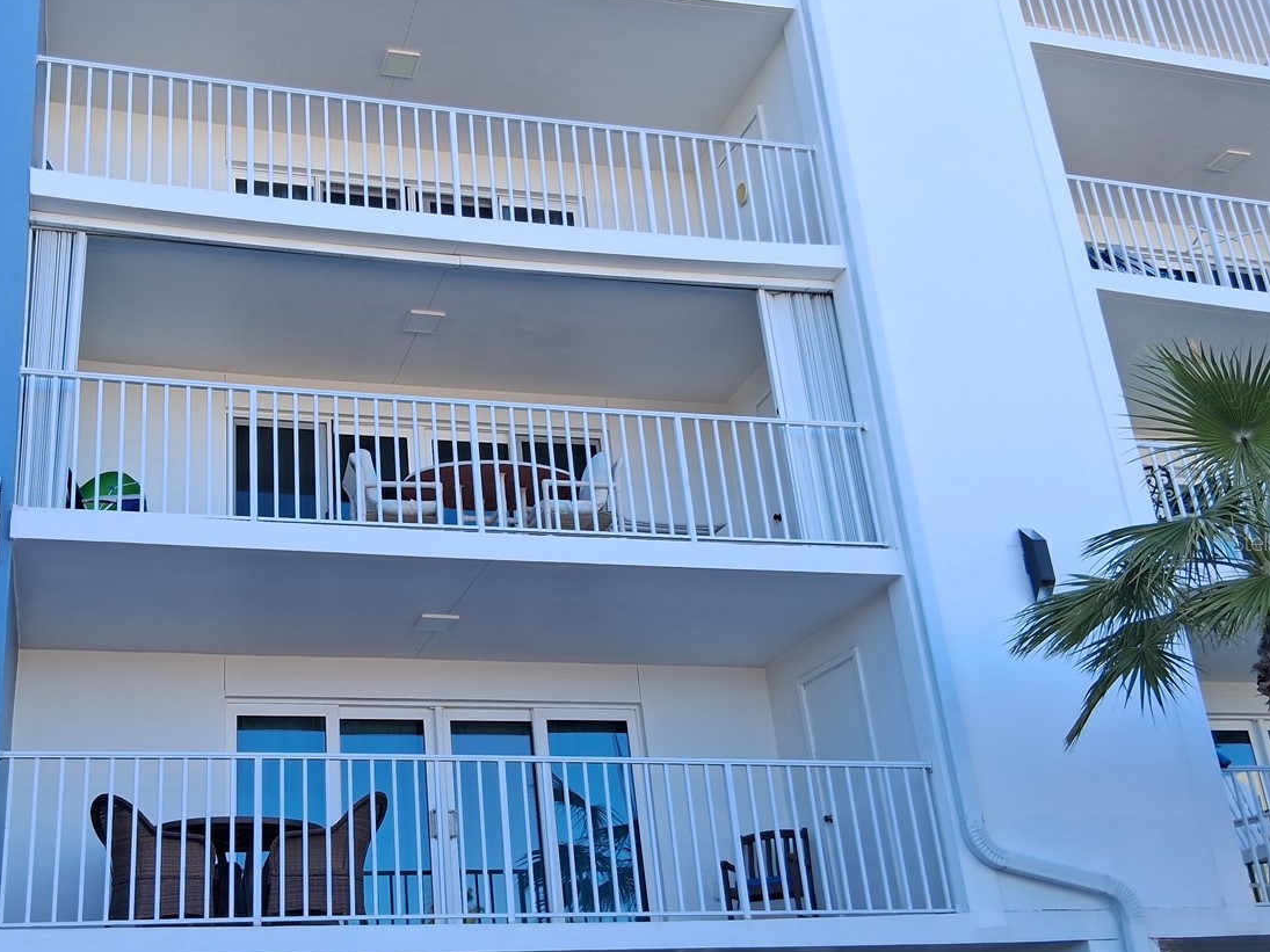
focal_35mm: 38
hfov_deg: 48.1
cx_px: 413
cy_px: 542
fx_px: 1394
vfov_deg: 37.6
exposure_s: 1/148
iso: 25
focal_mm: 3.98
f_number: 1.8
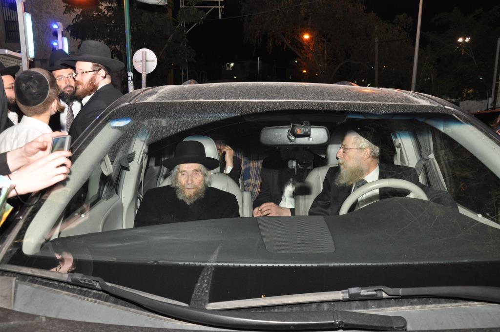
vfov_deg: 39.9
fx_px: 458
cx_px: 250
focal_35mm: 33
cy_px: 166
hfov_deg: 57.3
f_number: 5.6
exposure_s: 1/60
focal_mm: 22
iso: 800
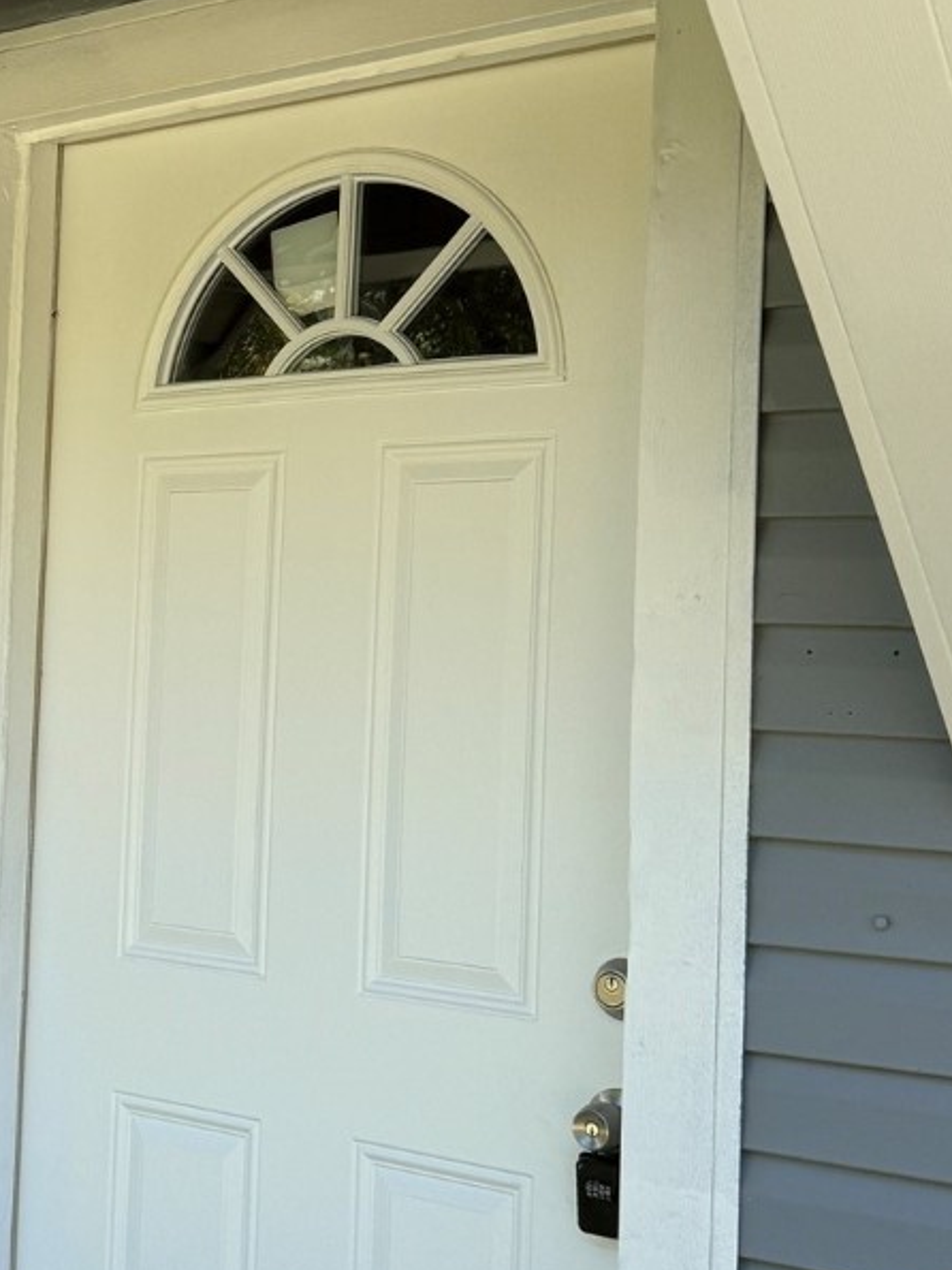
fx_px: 2274
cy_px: 615
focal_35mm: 62
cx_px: -38
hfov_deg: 22.6
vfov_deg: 31.2
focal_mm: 6.76
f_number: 1.78
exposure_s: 1/1385
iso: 100
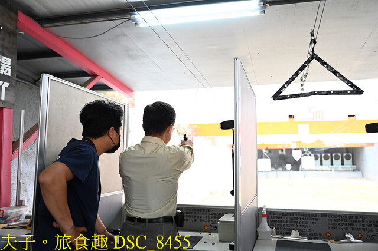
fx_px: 331
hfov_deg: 59.5
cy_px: 126
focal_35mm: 32
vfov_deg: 41.7
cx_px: 189
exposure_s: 1/200
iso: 1600
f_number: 3.2
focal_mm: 31.5
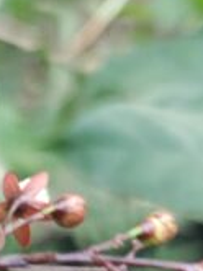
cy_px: 501
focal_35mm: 142
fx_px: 1113
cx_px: -336
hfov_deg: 9.0
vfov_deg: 12.6
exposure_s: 1/100
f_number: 1.6
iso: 919
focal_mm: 6.57
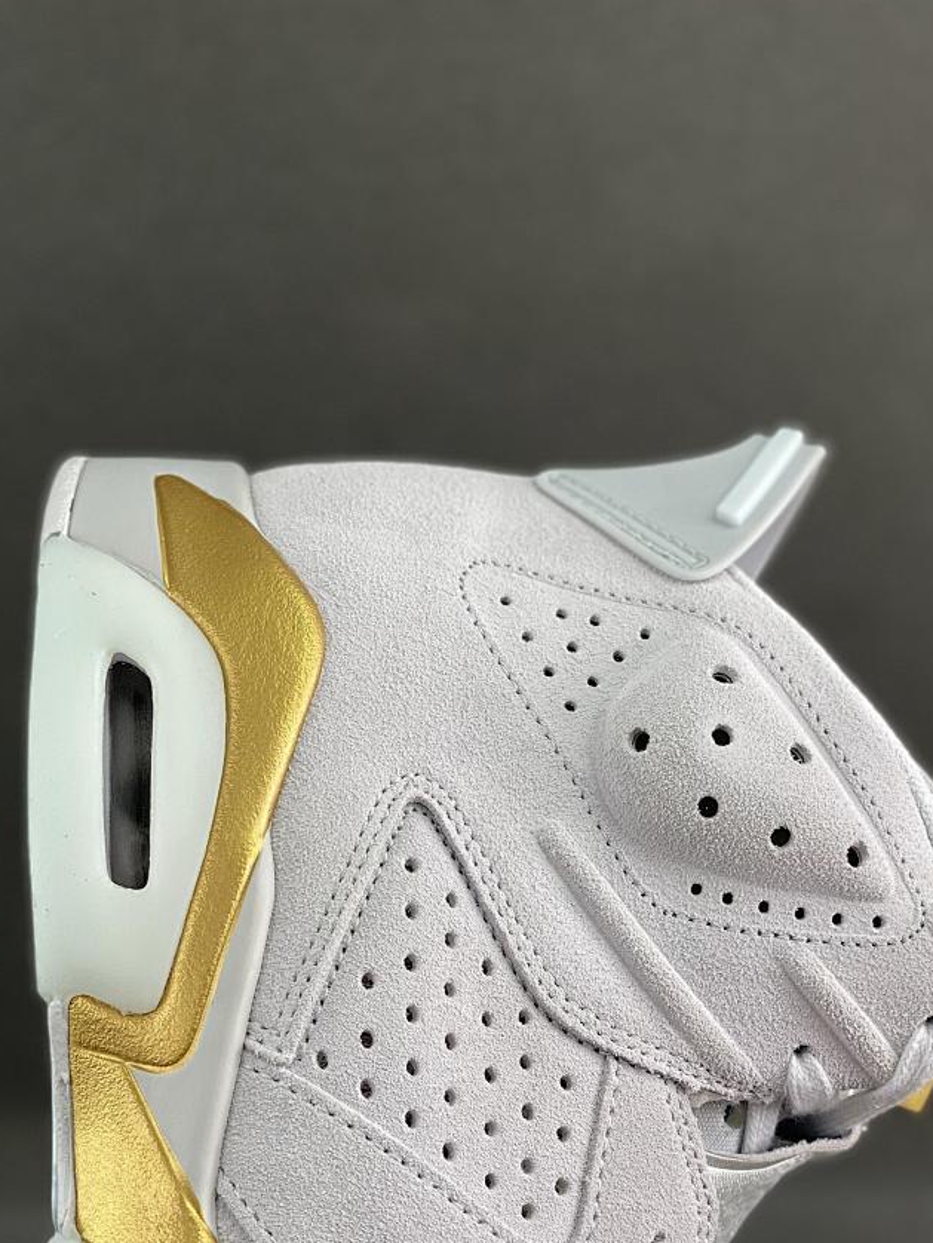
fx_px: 2407
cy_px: 716
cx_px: 463
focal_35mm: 67
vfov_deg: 28.9
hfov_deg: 21.9
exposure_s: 1/100
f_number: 2
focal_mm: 6
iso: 32
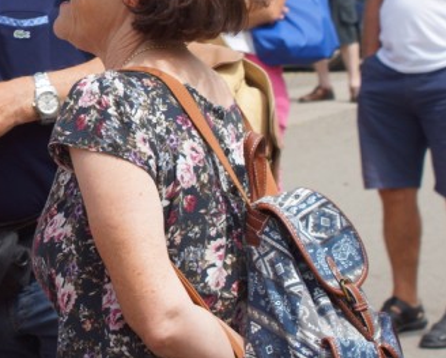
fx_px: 2609
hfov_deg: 9.7
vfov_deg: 7.8
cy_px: 68
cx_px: -30
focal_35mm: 197
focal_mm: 45
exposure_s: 1/250
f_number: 6.3
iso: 100
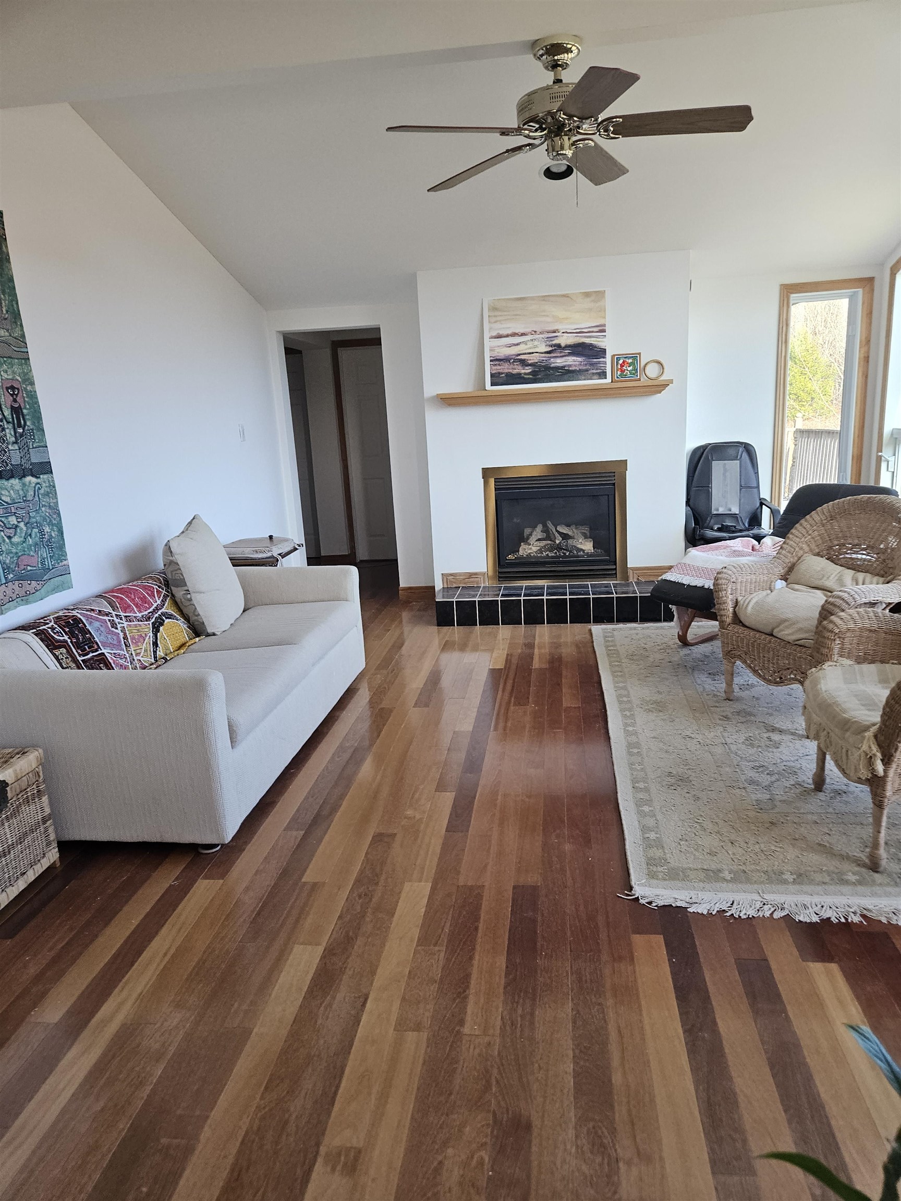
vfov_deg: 73.9
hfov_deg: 58.9
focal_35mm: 23
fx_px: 798
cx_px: 450
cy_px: 600
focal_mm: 5.4
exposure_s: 1/207
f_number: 1.8
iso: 160
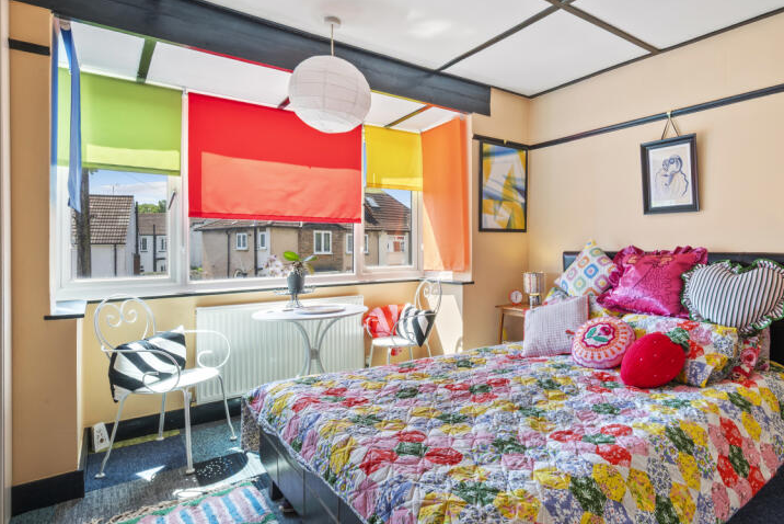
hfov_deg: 82.2
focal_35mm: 20
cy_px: 257
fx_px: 436
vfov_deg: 62.0
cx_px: 495
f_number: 16
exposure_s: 1/1.25
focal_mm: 14
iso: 200
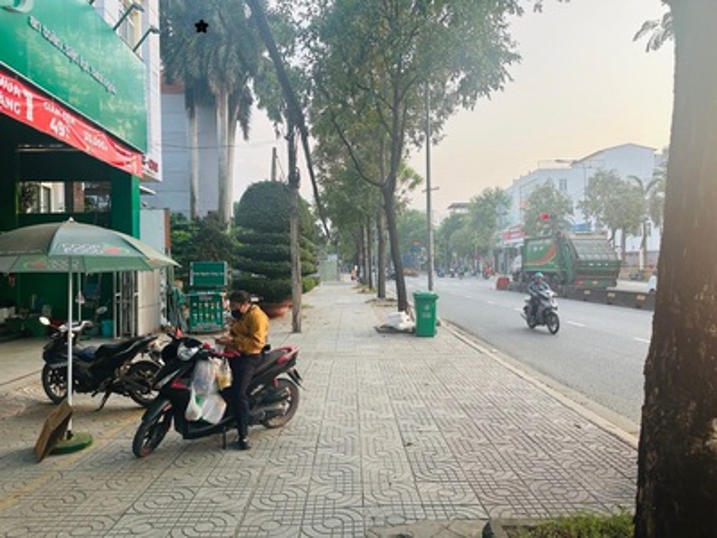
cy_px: 269
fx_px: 497
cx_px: 358
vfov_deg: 56.8
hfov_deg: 71.6
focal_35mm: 24
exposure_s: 1/467
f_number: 1.78
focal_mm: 6.86
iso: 80
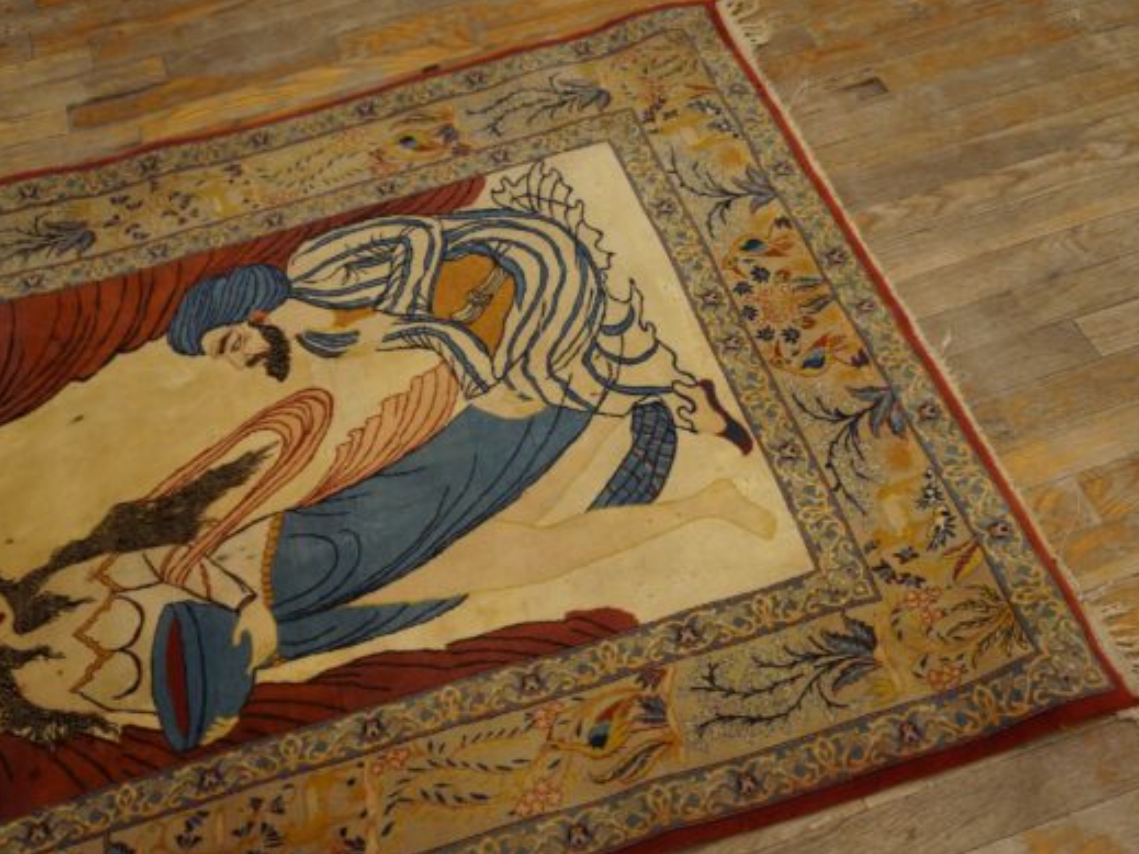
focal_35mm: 40
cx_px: 619
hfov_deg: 46.8
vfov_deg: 35.9
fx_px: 1316
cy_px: 425
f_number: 4
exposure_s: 1/60
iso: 500
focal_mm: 24
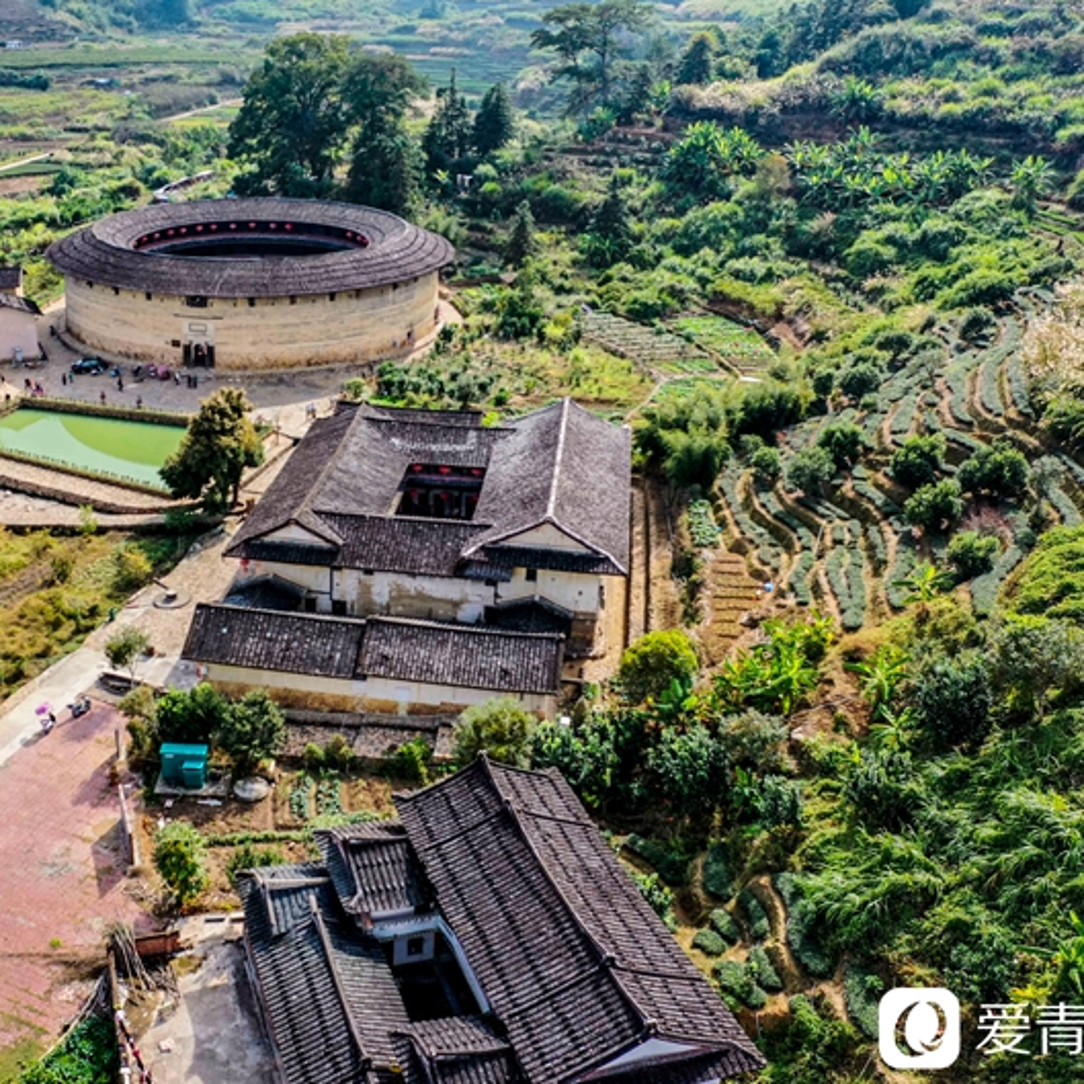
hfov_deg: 45.3
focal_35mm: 36
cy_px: 544
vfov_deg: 46.0
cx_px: 355
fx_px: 1275
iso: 100
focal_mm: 10.26
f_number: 4.5
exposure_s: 1/240
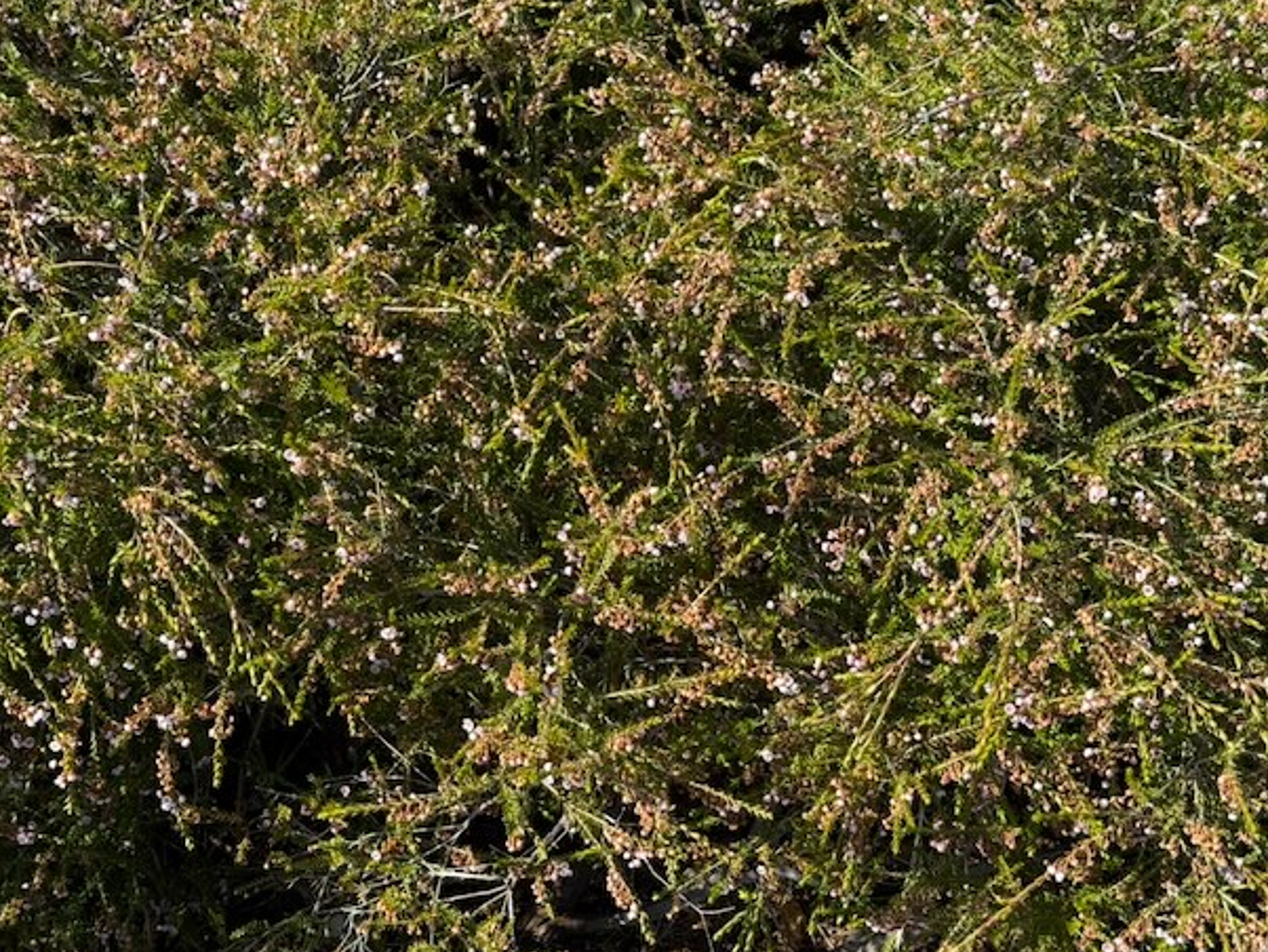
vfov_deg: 28.6
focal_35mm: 51
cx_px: 605
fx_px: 1869
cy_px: 461
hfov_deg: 37.5
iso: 80
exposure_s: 1/1513
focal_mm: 6.76
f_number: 1.78
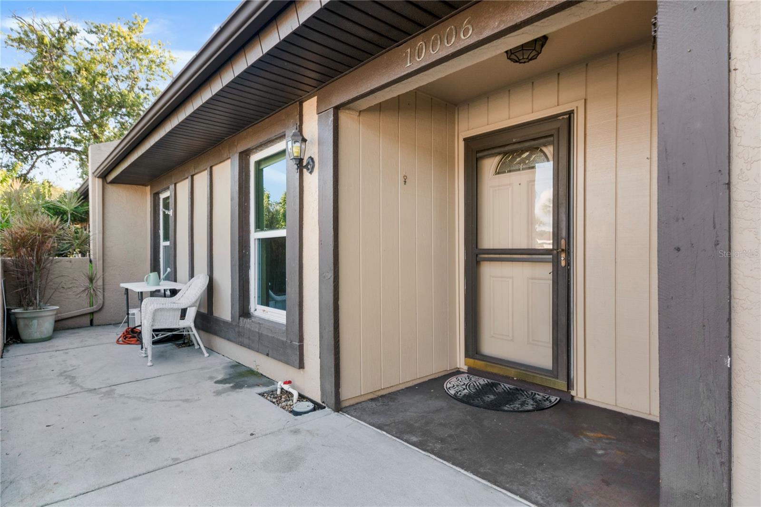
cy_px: 254
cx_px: 380
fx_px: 380
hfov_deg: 90.0
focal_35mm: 18
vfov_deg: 67.4
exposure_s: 1/80
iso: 100
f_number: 9
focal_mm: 12
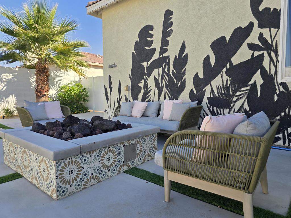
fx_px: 193
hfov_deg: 73.9
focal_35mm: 23
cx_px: 146
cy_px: 109
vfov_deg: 58.9
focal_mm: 6.3
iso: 12
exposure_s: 1/342
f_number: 1.7
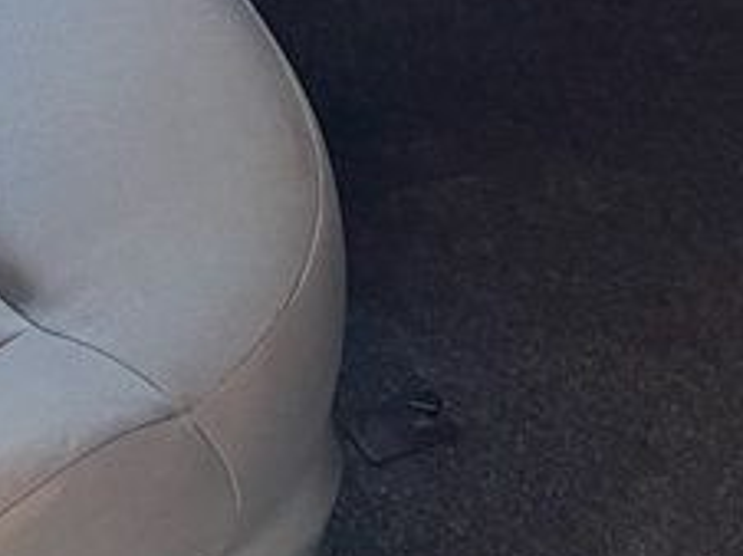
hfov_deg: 16.2
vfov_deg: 11.6
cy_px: -451
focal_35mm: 118
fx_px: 2530
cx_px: -92
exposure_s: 1/78
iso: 125
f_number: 1.5
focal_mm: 5.7
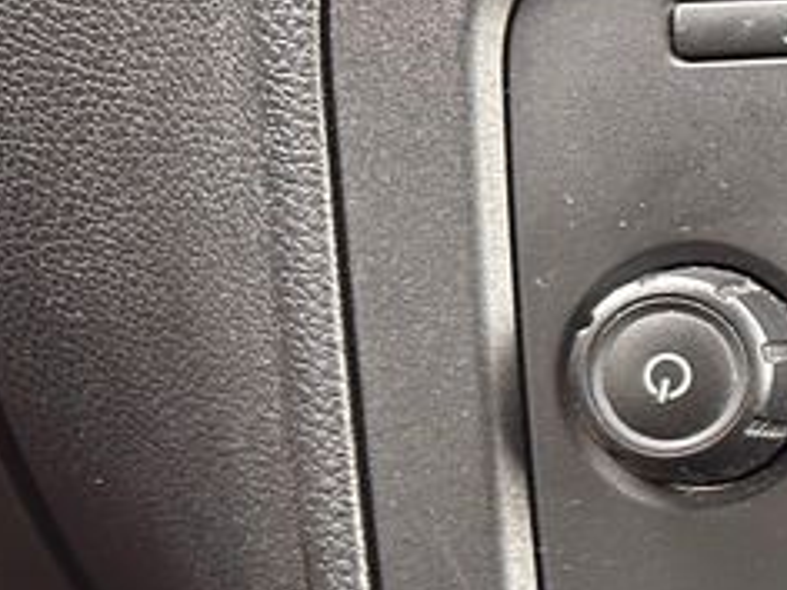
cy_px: 283
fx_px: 2364
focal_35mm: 104
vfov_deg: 14.2
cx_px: 1577
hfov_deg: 15.2
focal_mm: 6.86
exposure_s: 1/75
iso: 250
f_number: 1.78
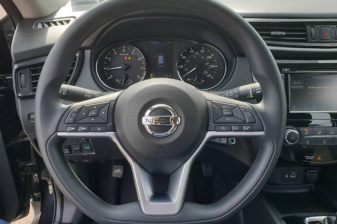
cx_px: 165
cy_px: 104
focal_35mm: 28
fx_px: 262
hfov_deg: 65.5
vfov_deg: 46.4
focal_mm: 4.3
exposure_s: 1/187
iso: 50
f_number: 2.4
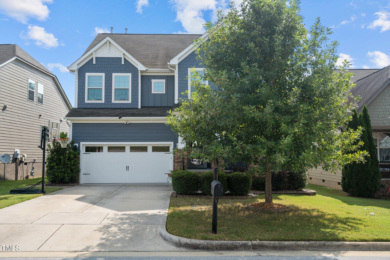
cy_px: 130
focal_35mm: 33
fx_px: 357
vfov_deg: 40.0
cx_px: 195
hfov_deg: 57.2
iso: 100
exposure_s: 1/90
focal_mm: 33
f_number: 4
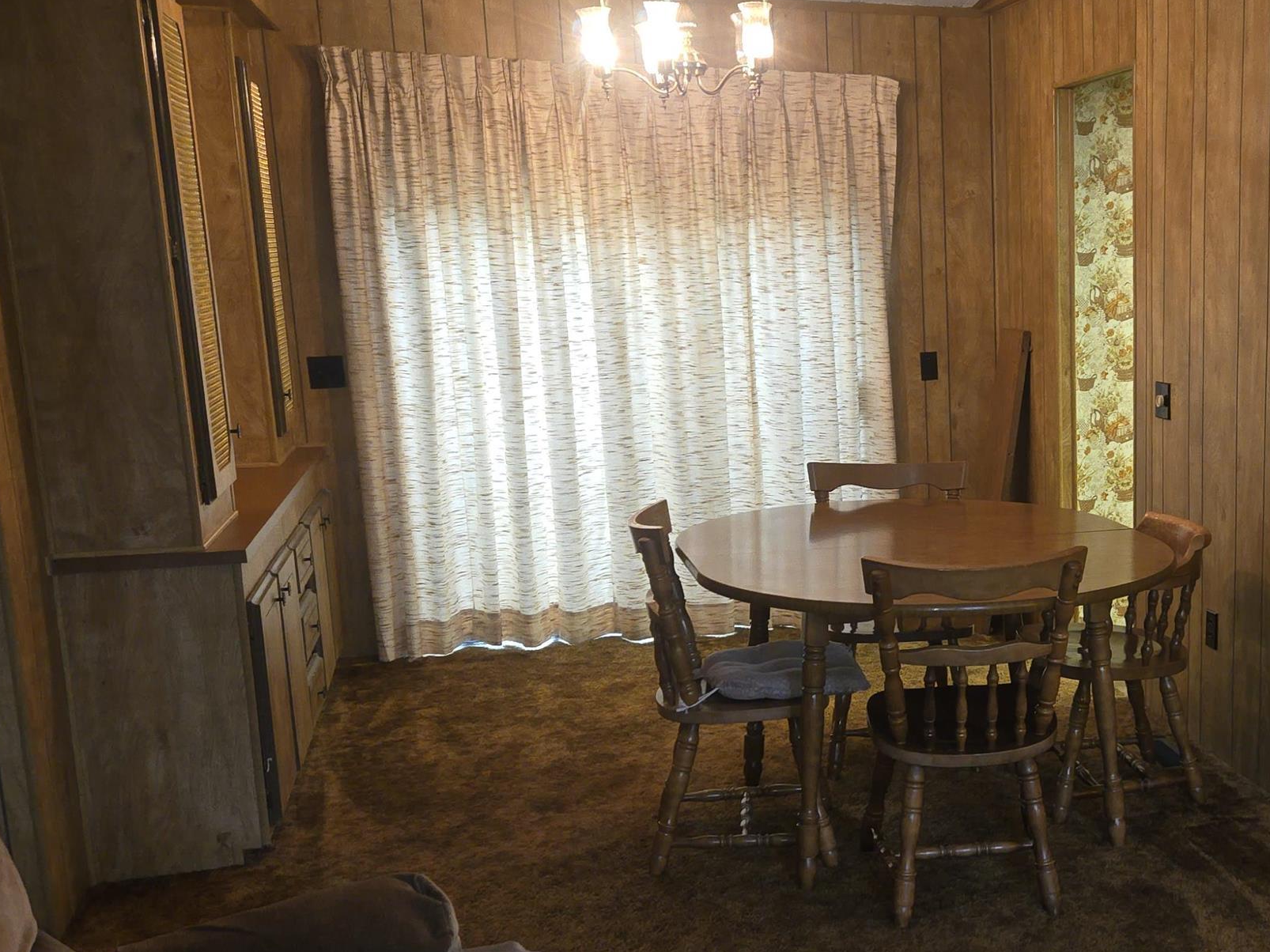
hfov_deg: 40.5
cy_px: 552
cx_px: 1082
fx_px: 1614
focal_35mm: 44
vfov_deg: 32.8
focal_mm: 5.4
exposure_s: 1/17.2
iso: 160
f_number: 1.8
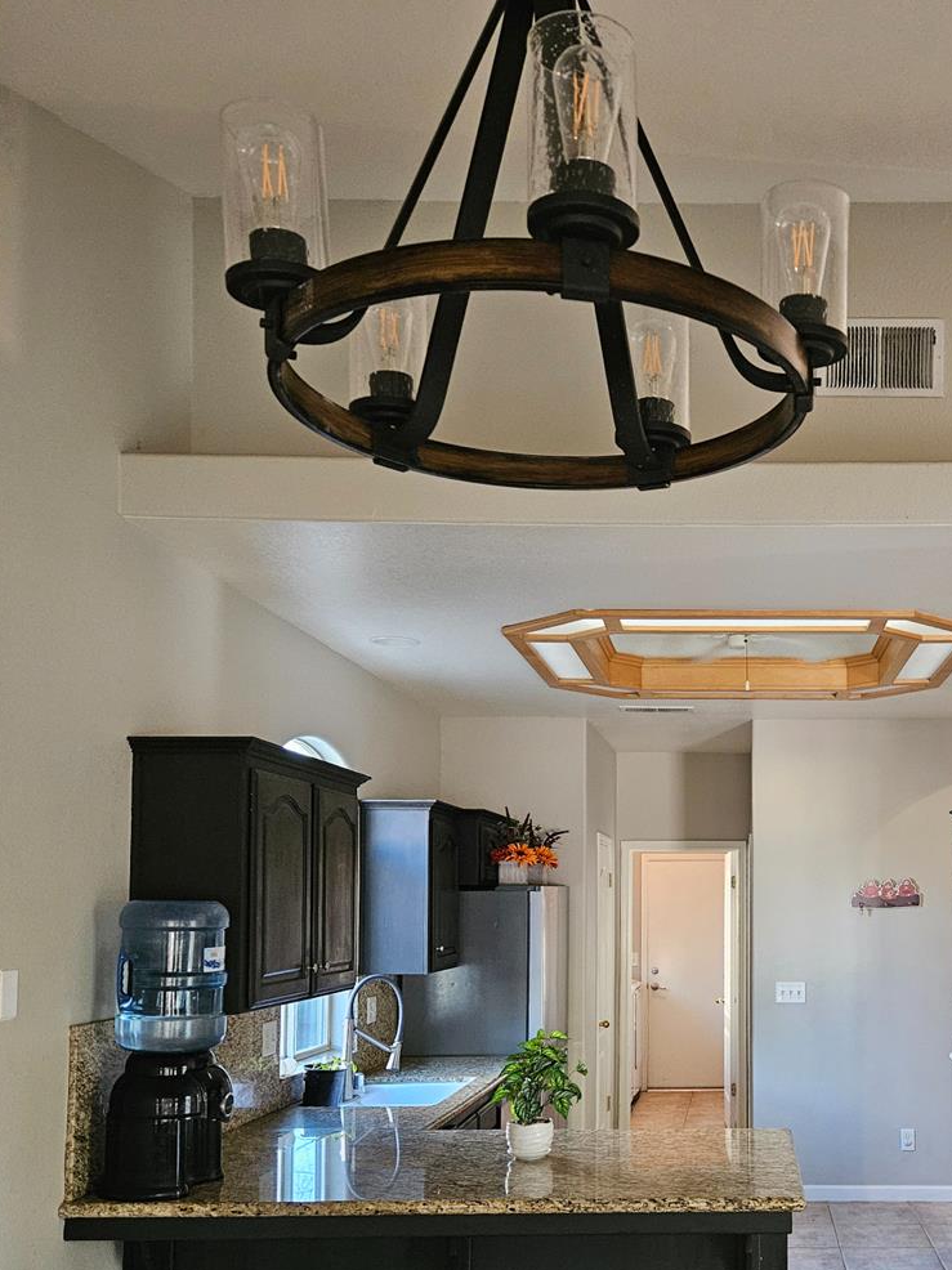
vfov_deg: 51.7
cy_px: 842
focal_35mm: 35
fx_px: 1284
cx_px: 716
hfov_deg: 39.6
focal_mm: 5.4
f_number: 1.8
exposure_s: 1/120
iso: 1000
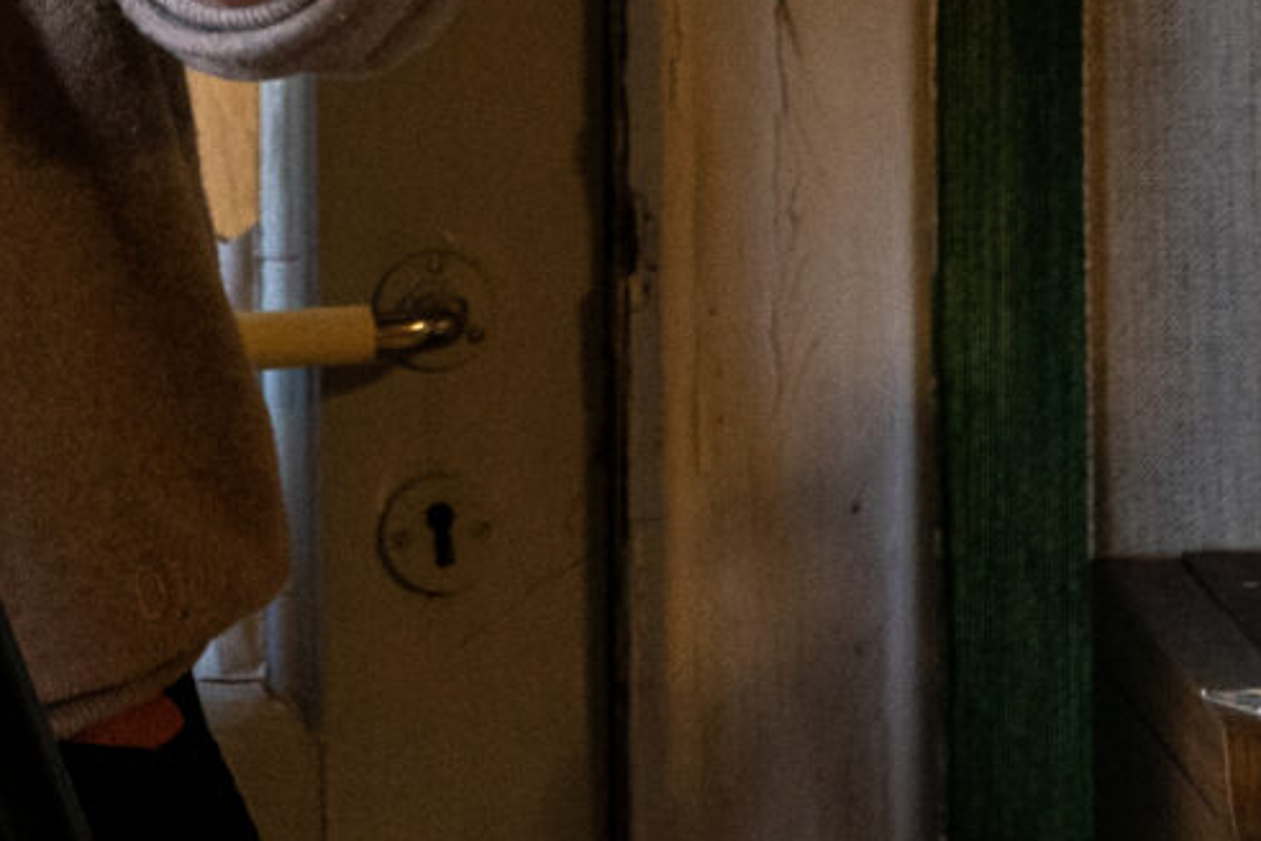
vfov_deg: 4.7
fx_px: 10017
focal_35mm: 286
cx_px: -500
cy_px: -1006
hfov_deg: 7.1
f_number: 2.8
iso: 2000
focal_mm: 55
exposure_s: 1/160
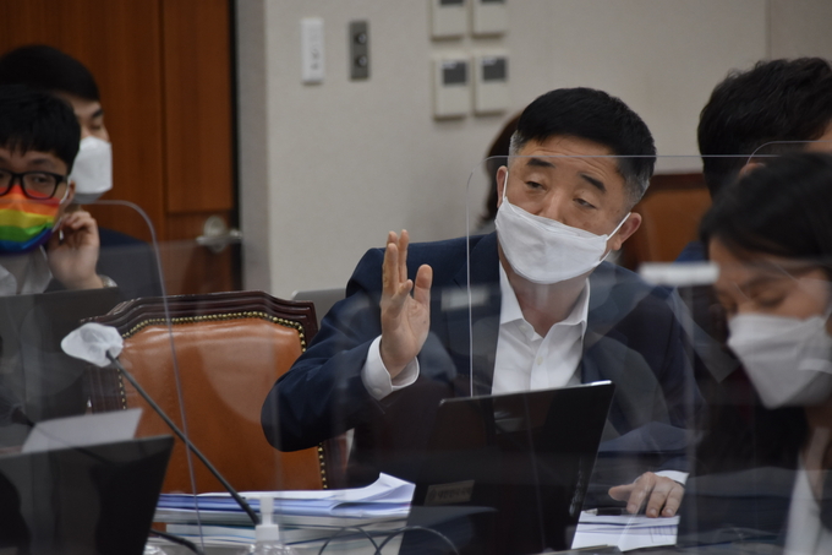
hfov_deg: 4.6
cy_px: 278
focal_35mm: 450
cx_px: 416
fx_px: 10397
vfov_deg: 3.1
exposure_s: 1/125
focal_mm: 300
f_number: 6.3
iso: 800
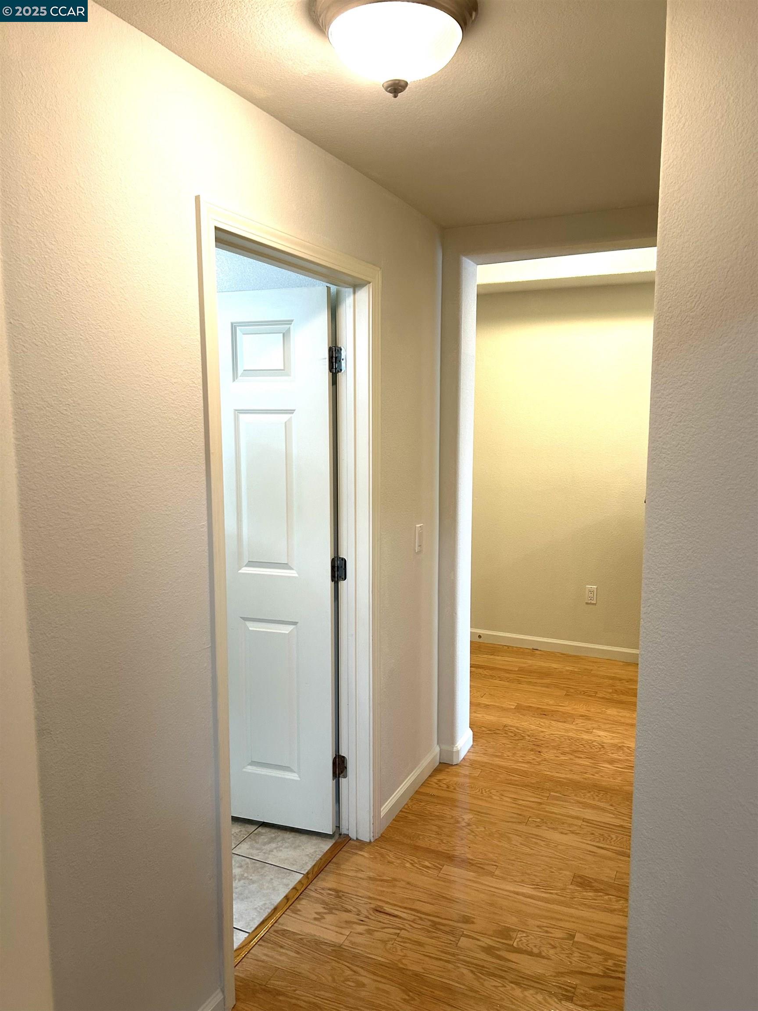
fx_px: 759
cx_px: 379
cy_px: 506
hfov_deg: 53.1
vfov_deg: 67.3
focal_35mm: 26
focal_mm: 5.7
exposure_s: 1/60
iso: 125
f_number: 1.5
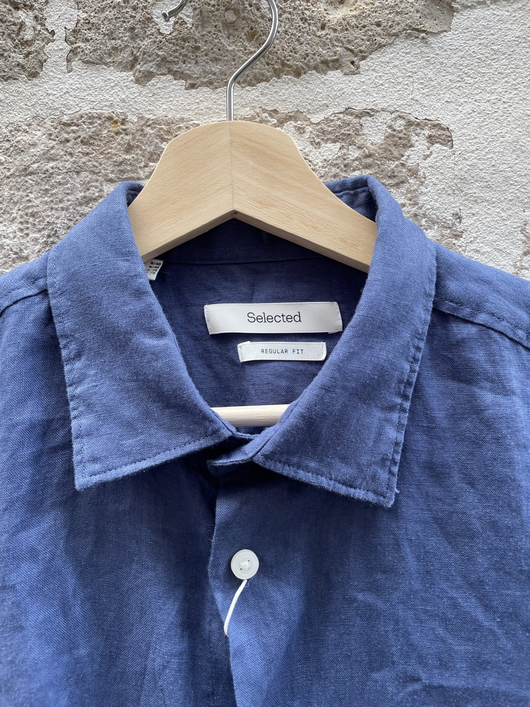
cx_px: 265
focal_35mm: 26
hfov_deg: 53.1
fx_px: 531
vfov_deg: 67.3
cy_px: 354
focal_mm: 4.2
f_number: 1.6
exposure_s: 1/100
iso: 80
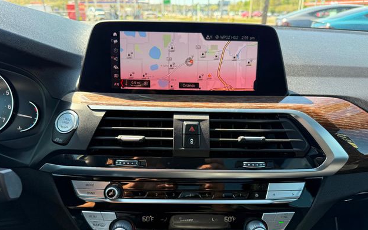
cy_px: 134
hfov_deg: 70.4
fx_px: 261
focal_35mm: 26
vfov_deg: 47.4
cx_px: 180
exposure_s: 1/473
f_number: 1.78
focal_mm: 6.76
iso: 100
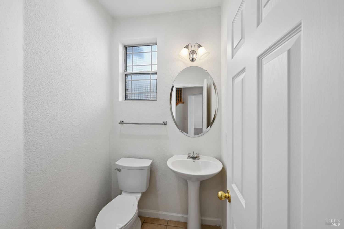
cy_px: 114
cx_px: 172
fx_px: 134
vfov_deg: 81.2
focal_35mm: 14
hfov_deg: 104.3
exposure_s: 1/125
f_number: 8
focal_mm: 14
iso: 400
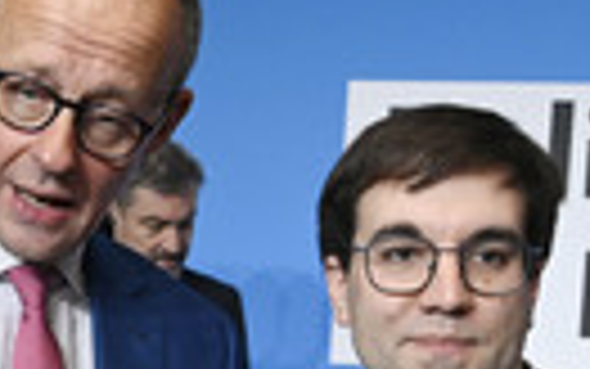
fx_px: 1914
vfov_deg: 10.8
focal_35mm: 119
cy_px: 468
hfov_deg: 17.3
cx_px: 61
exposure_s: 1/250
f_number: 6.3
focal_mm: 34
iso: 3200
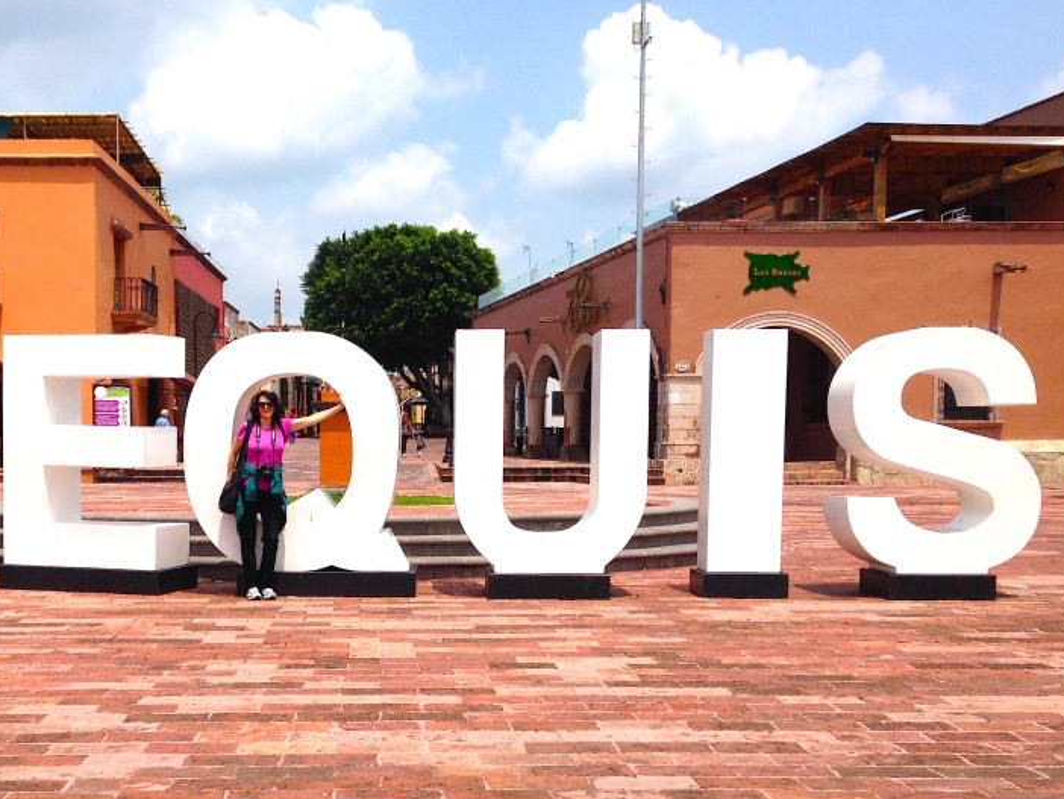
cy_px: 508
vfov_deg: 30.7
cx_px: 388
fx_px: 1445
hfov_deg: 40.1
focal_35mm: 47
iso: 50
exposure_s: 1/2584
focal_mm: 4.12
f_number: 2.4
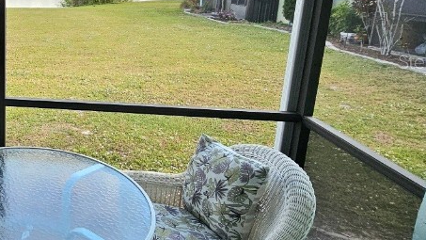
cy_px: 61
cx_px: 6
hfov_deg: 50.2
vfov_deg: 35.9
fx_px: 362
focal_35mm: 32
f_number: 2.2
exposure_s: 1/385
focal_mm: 2.2
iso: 50
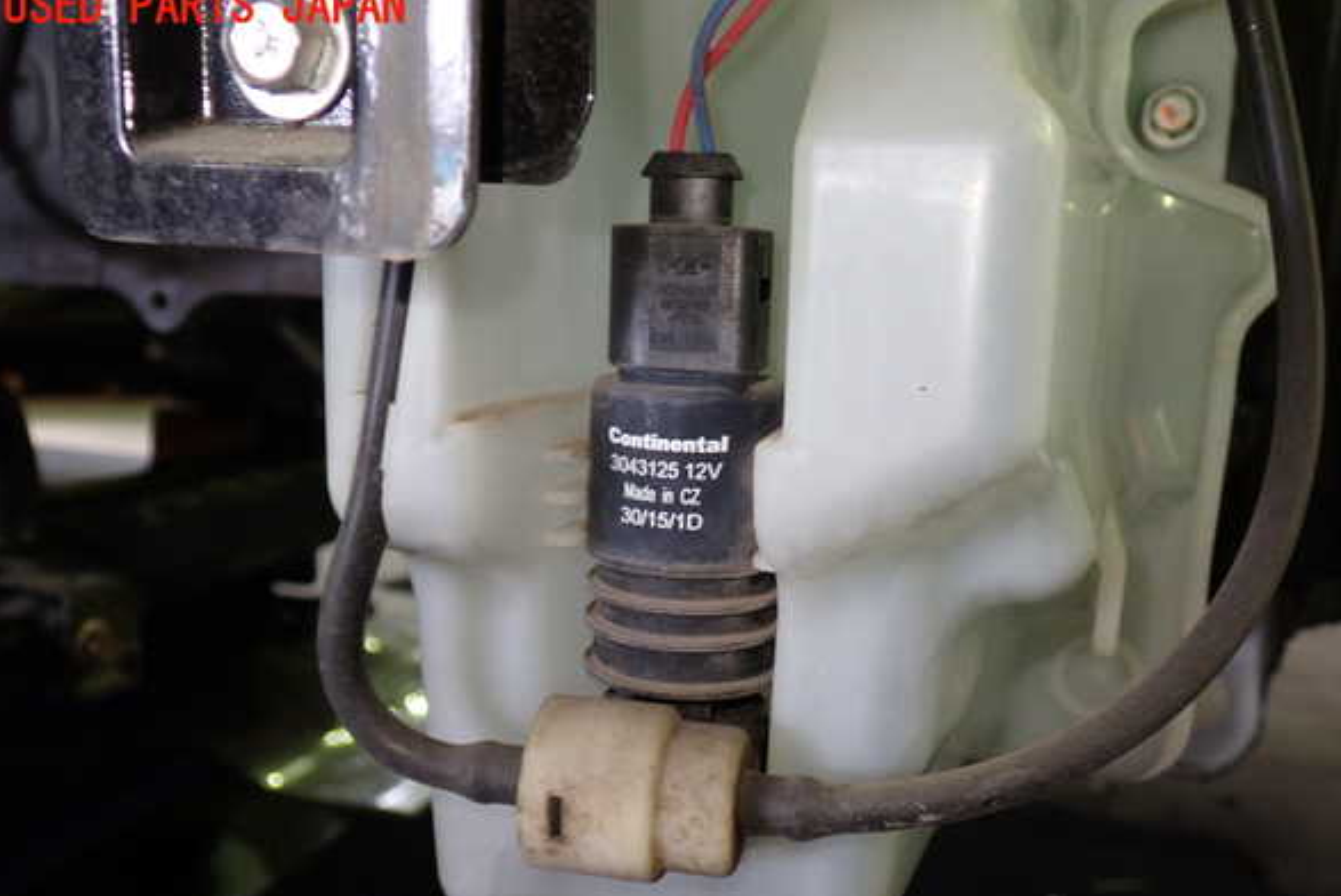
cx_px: 676
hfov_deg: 55.8
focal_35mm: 34
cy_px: 494
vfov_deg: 38.9
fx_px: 1267
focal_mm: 5.79
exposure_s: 1/30
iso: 200
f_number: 2.4
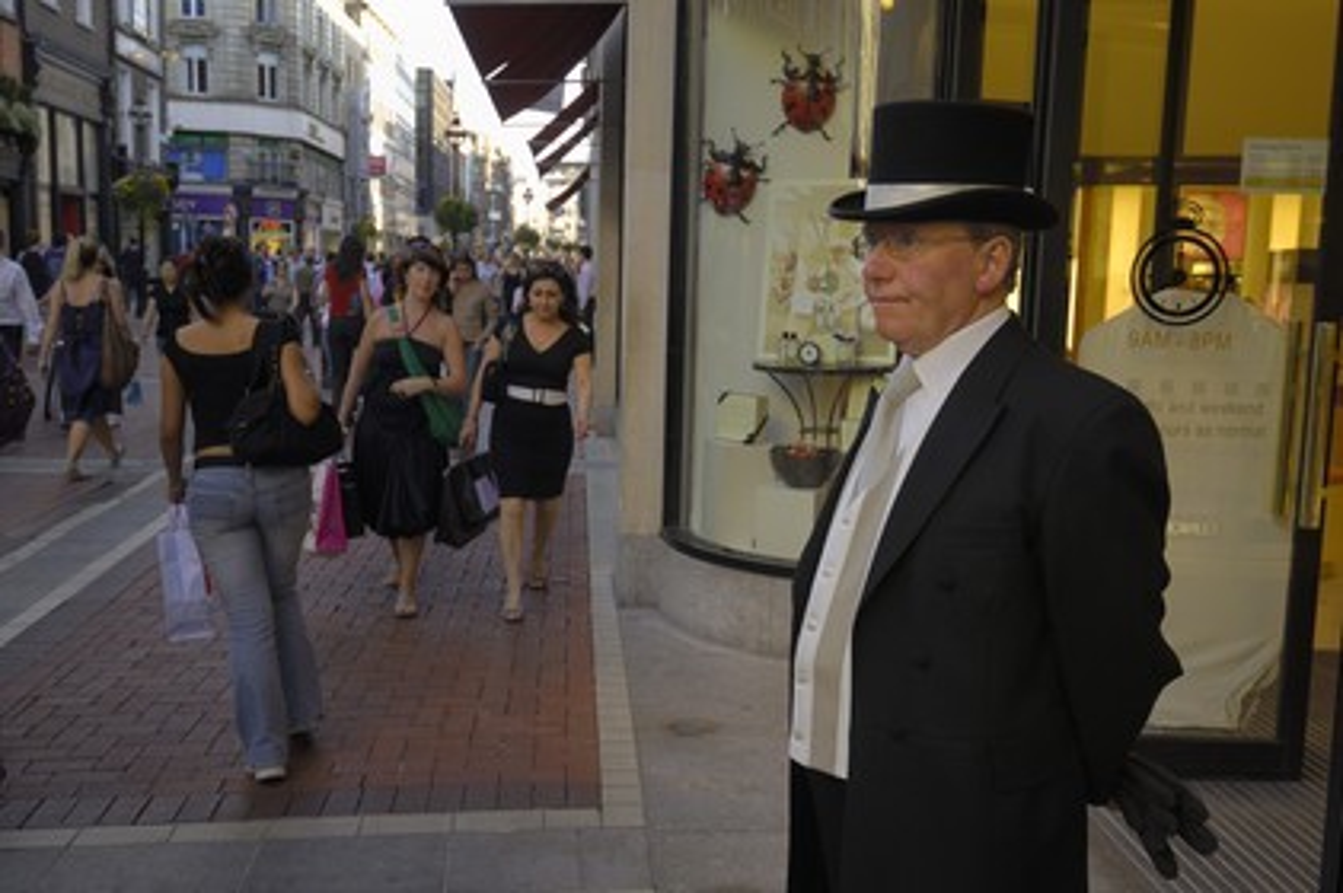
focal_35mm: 36
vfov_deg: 36.8
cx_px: 672
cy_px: 446
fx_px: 1342
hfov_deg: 53.2
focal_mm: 24
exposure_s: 1/50
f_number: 5.6
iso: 100
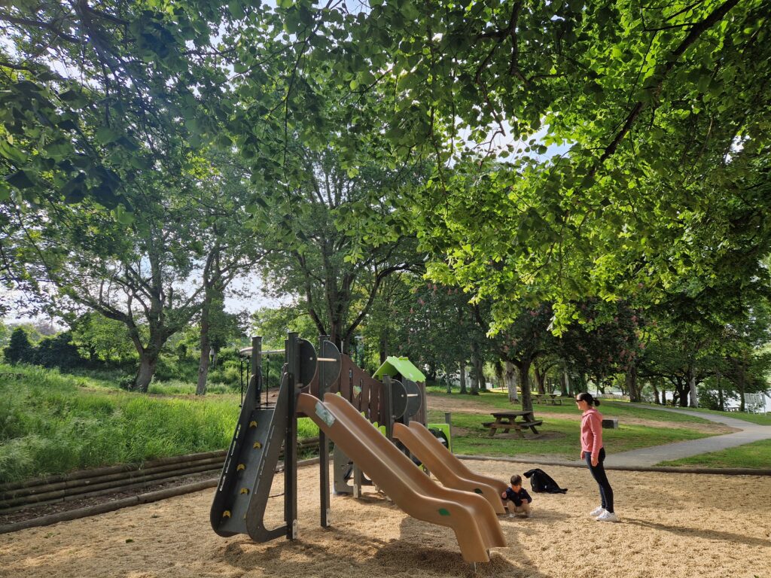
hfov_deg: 73.9
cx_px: 386
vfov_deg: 58.9
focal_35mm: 23
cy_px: 289
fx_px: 512
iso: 50
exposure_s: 1/481
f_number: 1.8
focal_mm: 5.4
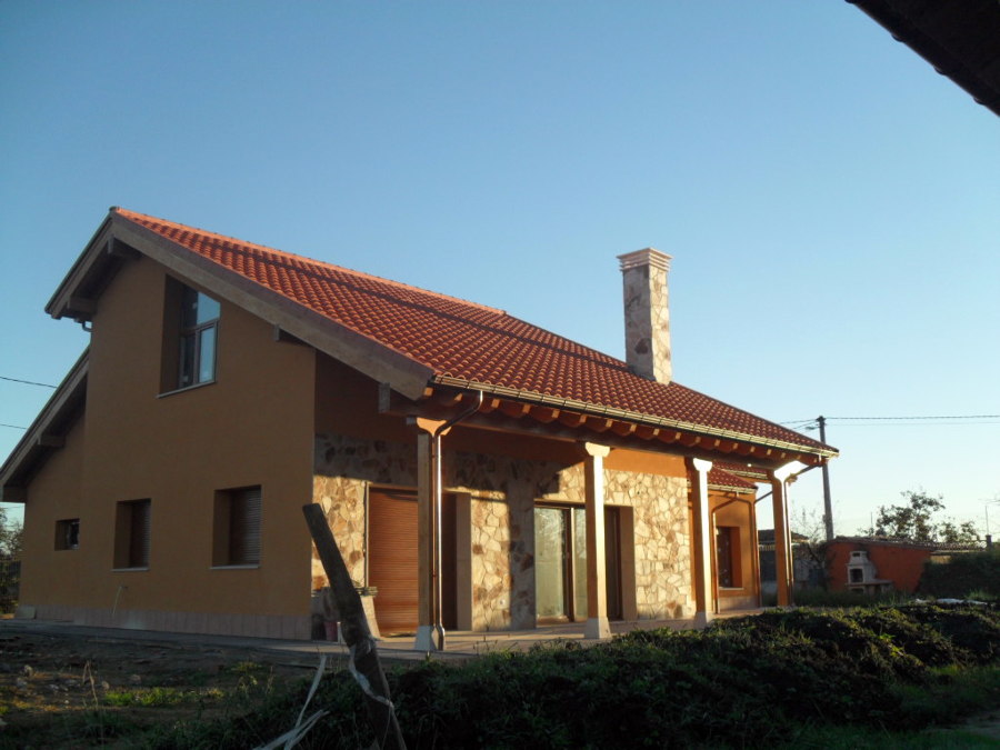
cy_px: 375
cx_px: 500
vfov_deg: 40.7
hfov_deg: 52.6
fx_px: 1011
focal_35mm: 35
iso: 100
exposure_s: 1/45
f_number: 8.9
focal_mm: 6.2
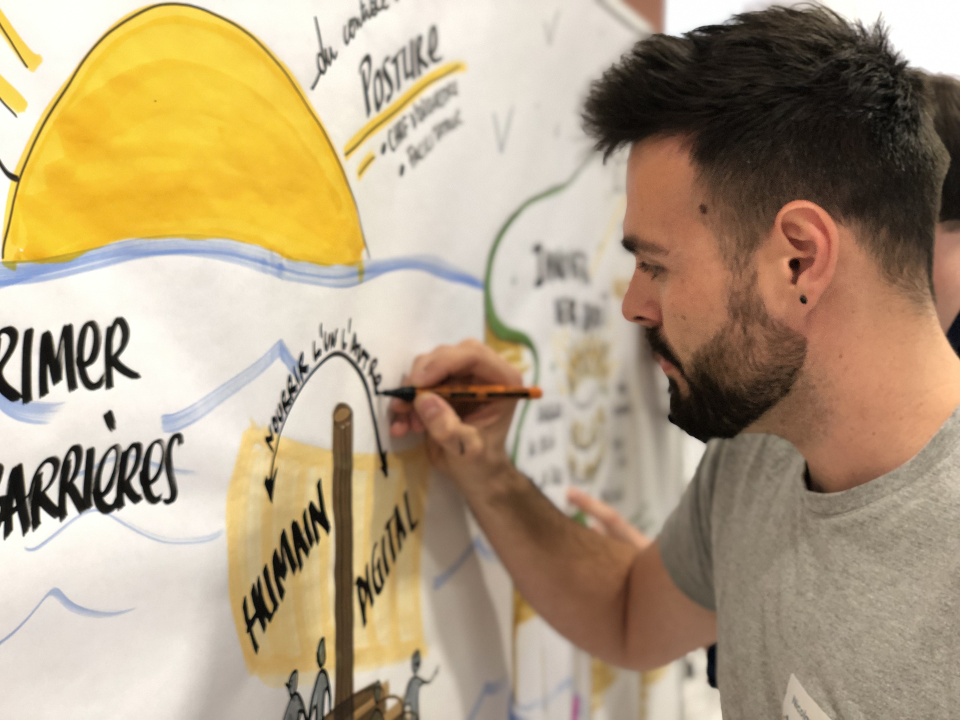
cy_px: 360
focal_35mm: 52
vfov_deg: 28.0
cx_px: 480
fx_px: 1442
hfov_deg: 36.8
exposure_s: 1/33
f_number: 2.4
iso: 100
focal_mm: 6
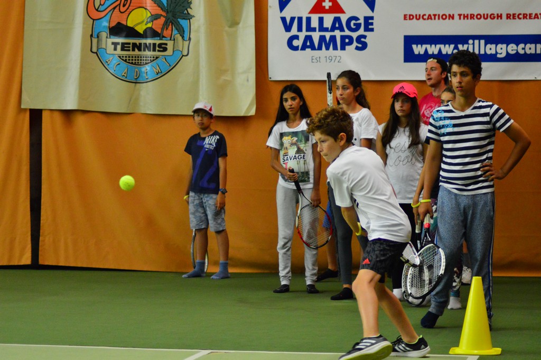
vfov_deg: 13.0
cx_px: 270
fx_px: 1577
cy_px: 180
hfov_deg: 19.5
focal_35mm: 105
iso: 3200
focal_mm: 70
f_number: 4
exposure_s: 1/250
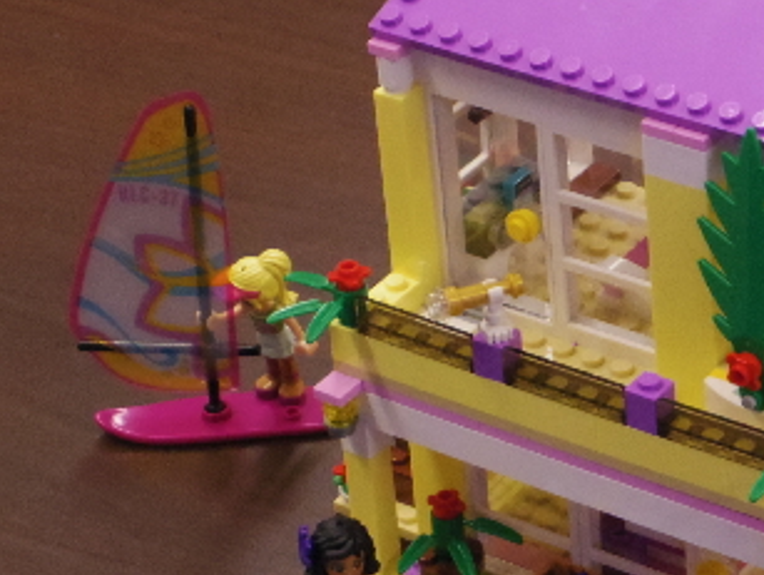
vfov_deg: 9.2
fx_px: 3580
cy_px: 304
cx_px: 607
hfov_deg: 12.1
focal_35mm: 162
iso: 1000
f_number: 4.5
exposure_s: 1/100
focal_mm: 15
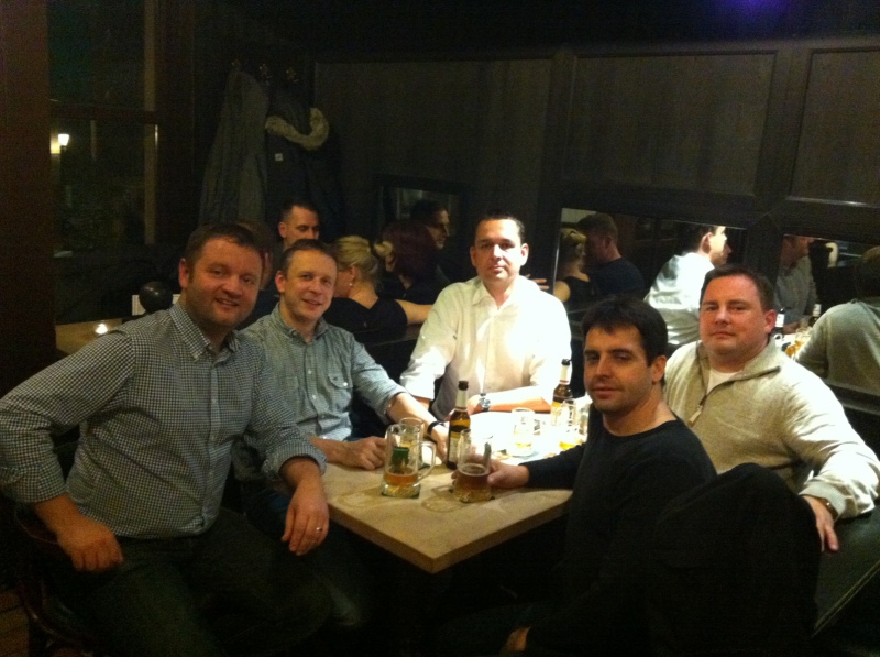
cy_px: 328
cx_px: 440
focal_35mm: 35
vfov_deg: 40.6
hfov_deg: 52.7
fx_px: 888
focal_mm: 3.85
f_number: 2.8
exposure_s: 1/15
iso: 1000
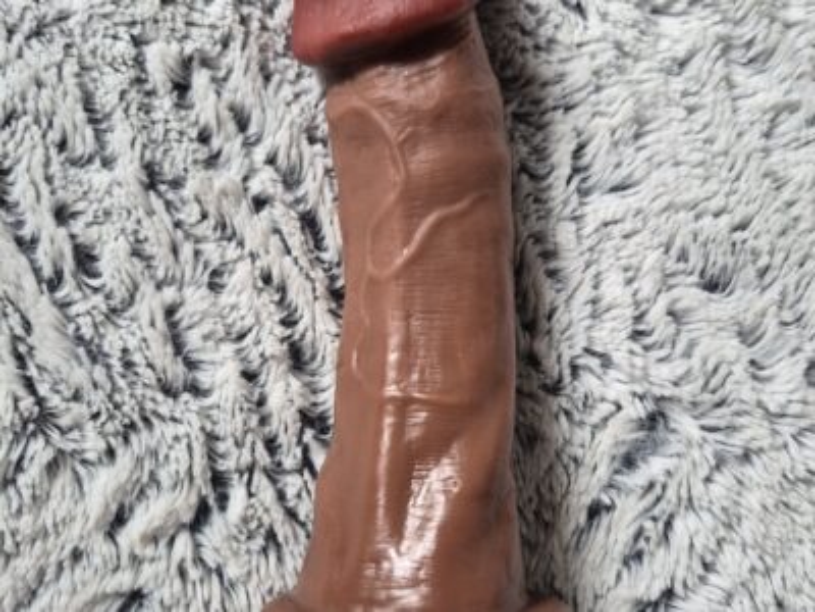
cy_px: 306
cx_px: 408
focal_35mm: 23
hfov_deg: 73.9
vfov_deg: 58.9
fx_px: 542
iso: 320
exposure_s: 1/64
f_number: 1.8
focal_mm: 5.4
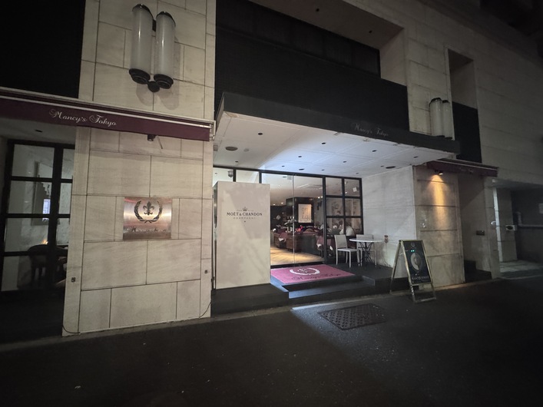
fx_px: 220
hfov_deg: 102.1
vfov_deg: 85.7
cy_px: 204
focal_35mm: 14
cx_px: 272
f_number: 2.2
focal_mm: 2.22
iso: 1000
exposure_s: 1/33
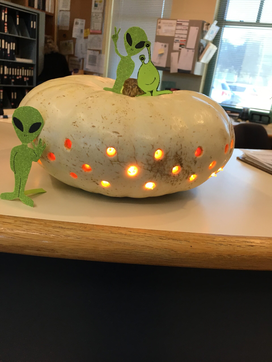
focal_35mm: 29
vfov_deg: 61.7
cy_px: 181
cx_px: 136
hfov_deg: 48.2
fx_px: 304
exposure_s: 1/30
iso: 40
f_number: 2.2
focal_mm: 4.15
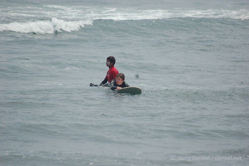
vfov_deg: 3.1
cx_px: 124
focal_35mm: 450
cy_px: 83
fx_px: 3111
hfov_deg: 4.6
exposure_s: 1/2000
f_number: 6
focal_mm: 300
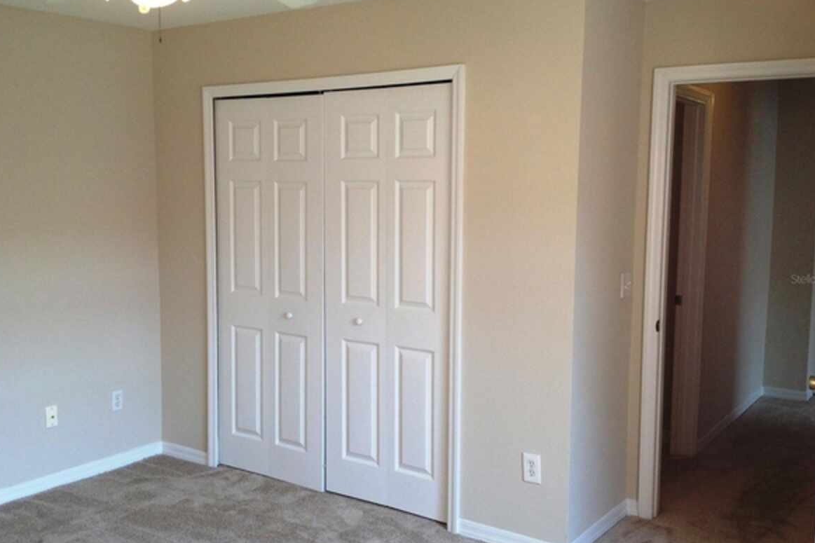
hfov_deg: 48.5
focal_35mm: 40
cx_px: 395
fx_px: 905
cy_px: 279
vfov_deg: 33.4
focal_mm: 4.28
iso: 50
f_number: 2.4
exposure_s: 1/60
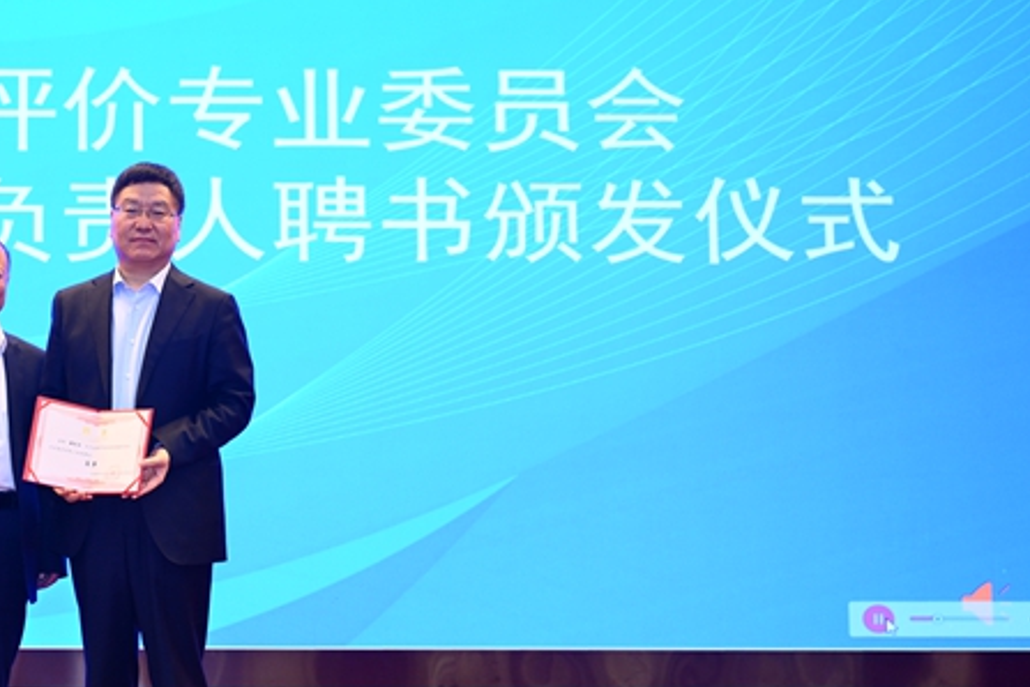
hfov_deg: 28.5
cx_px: 111
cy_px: 289
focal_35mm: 68
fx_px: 1945
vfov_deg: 20.0
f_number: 3.5
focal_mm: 38
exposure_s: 1/125
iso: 800
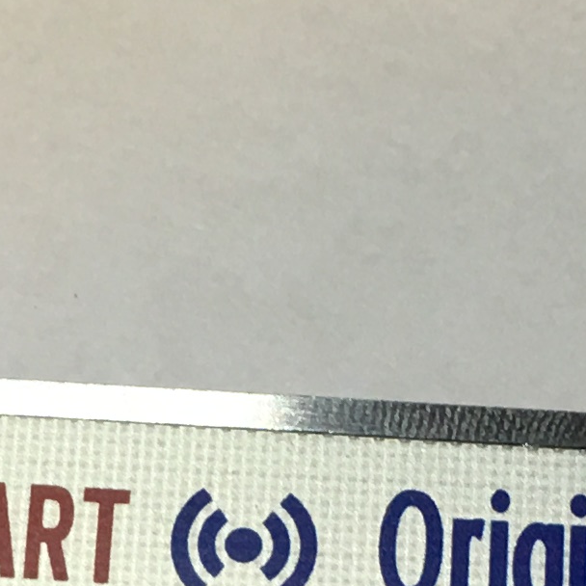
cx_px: 85
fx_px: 3256
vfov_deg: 10.2
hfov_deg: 10.2
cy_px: 644
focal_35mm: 170
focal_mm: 4.15
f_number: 2.2
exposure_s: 1/40
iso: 25
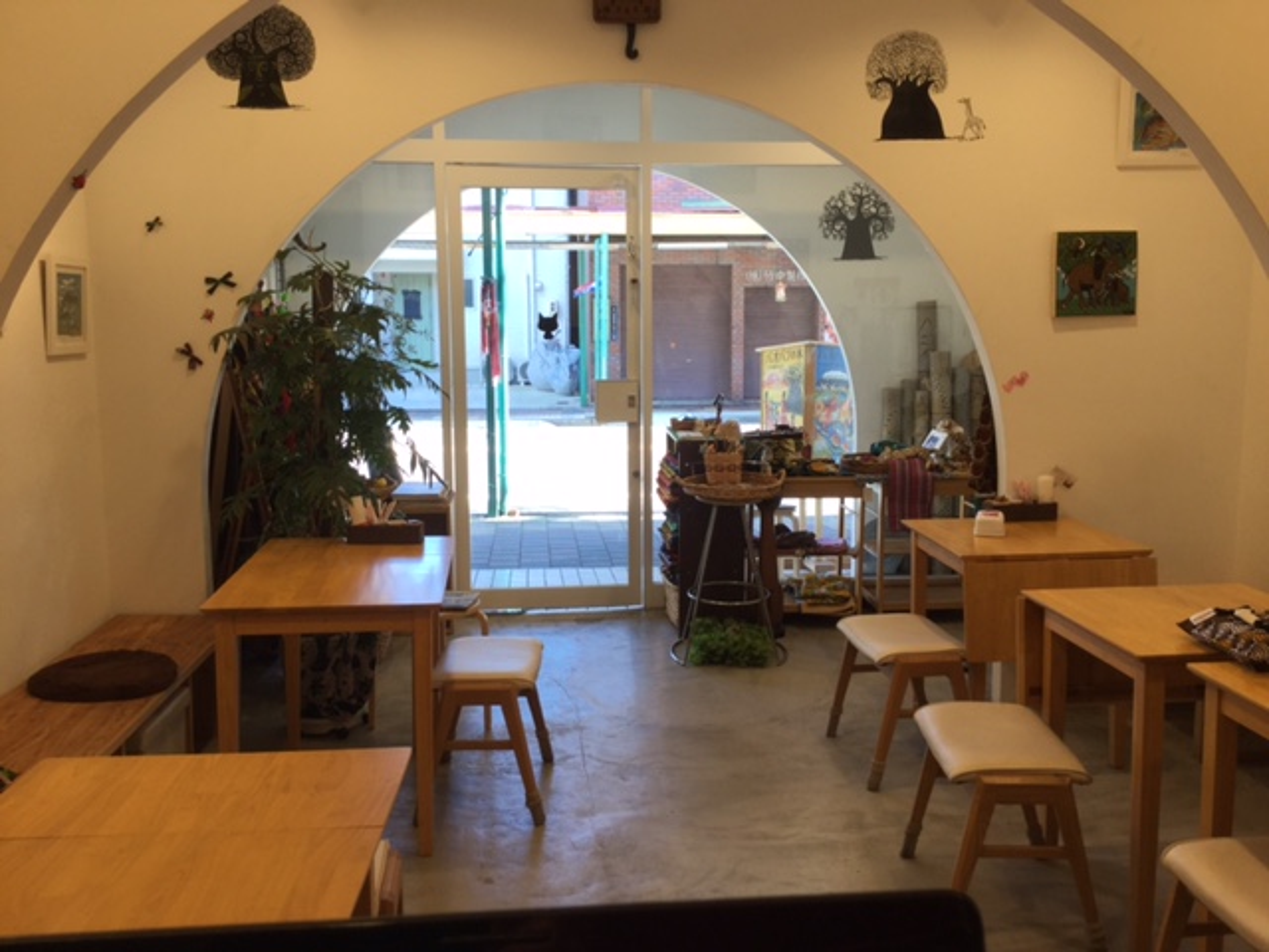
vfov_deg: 45.4
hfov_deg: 58.4
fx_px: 1136
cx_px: 634
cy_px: 476
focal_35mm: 31
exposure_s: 1/40
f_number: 2.4
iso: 25
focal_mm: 3.3
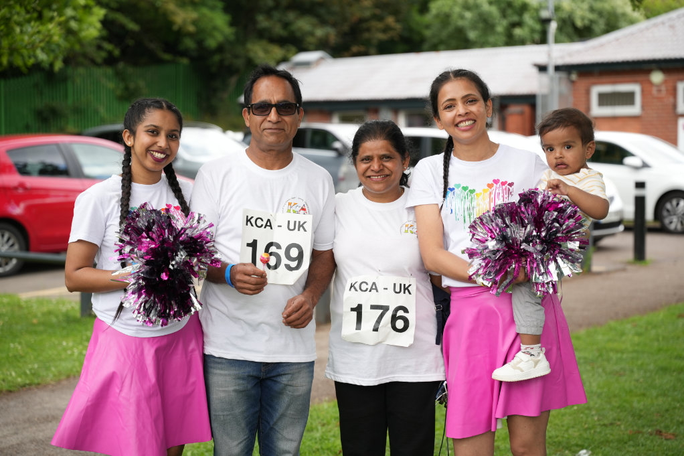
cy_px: 228
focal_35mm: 70
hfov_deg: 28.8
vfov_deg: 19.5
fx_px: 1330
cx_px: 342
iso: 250
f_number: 2.8
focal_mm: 70
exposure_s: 1/640
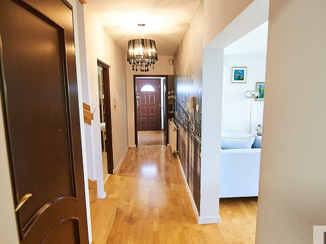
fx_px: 198
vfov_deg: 63.5
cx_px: 180
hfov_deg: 78.7
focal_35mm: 21
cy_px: 123
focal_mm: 15
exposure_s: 1/50
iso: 400
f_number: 3.2
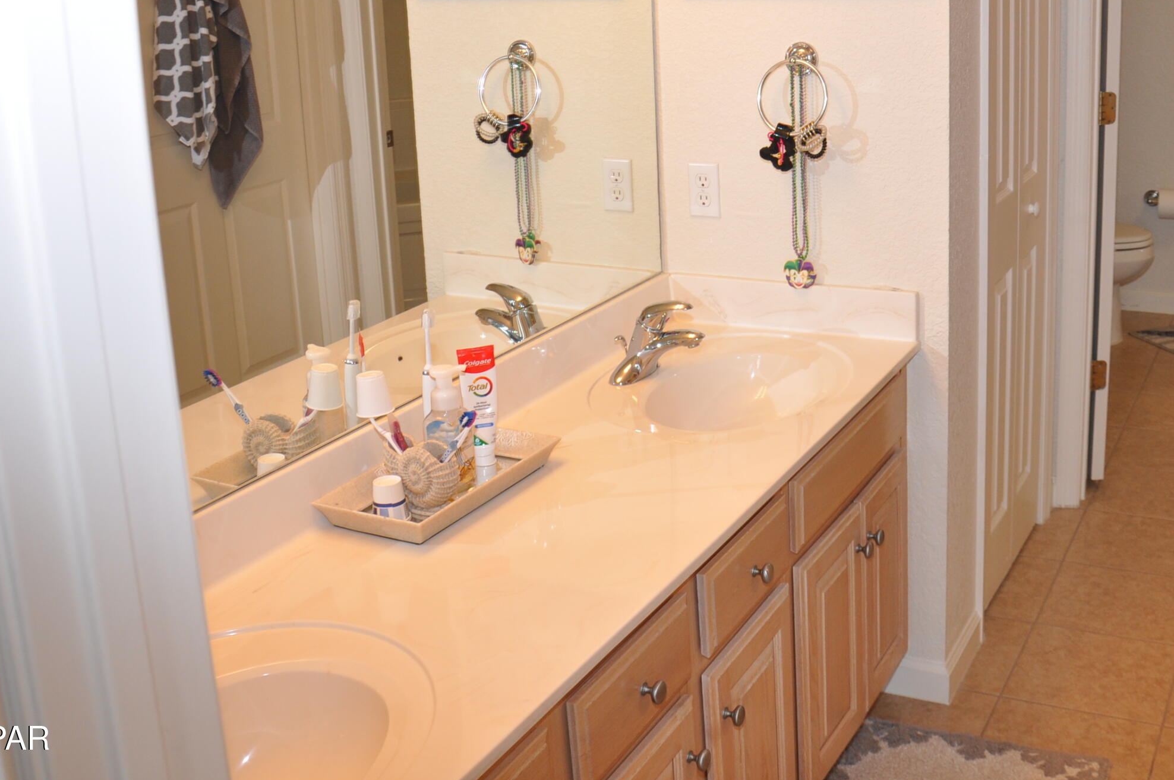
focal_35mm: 41
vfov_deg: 32.0
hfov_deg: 47.0
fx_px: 1335
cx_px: 744
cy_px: 200
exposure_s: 1/60
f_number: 5
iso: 360
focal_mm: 18
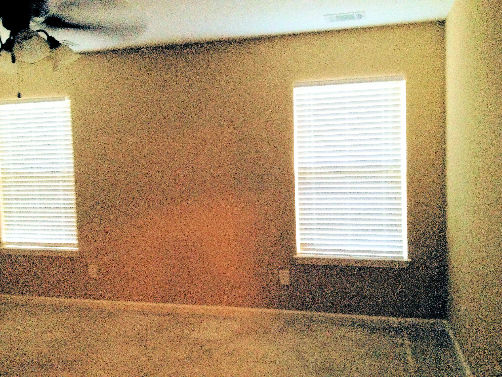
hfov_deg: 52.6
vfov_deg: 40.7
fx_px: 508
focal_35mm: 35
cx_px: 251
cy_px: 188
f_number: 2.4
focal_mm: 4.28
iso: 400
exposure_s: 1/20
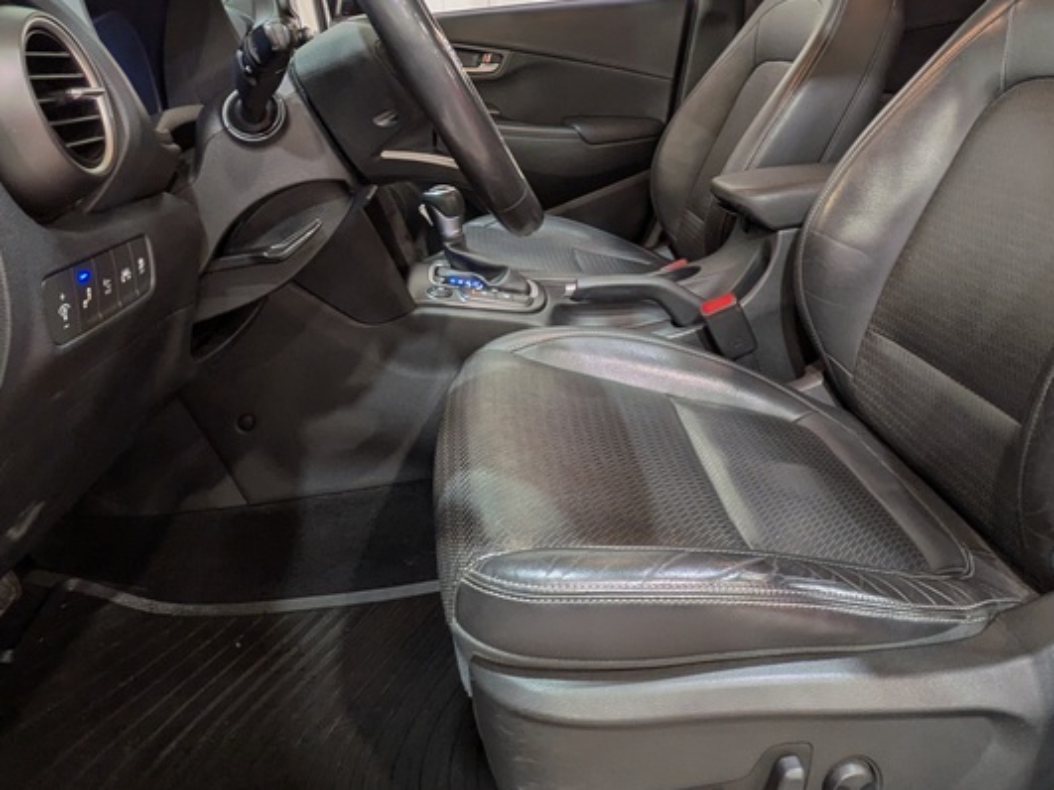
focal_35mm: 27
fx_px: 822
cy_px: 175
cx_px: 572
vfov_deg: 48.8
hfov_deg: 65.2
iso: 50
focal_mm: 1.83
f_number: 2.2
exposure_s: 1/25
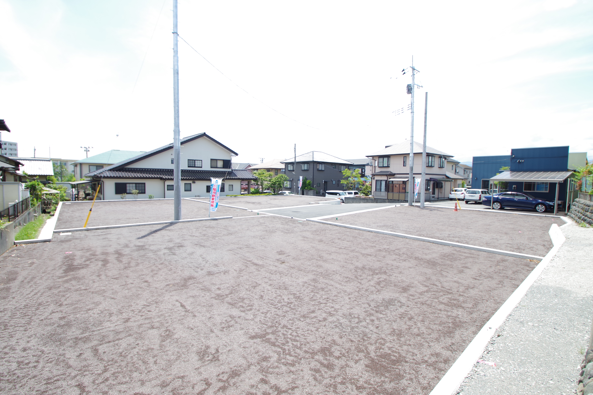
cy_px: 198
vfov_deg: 73.7
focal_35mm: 16
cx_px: 296
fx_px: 264
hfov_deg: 96.7
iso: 100
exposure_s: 1/200
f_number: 7.1
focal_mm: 11.25
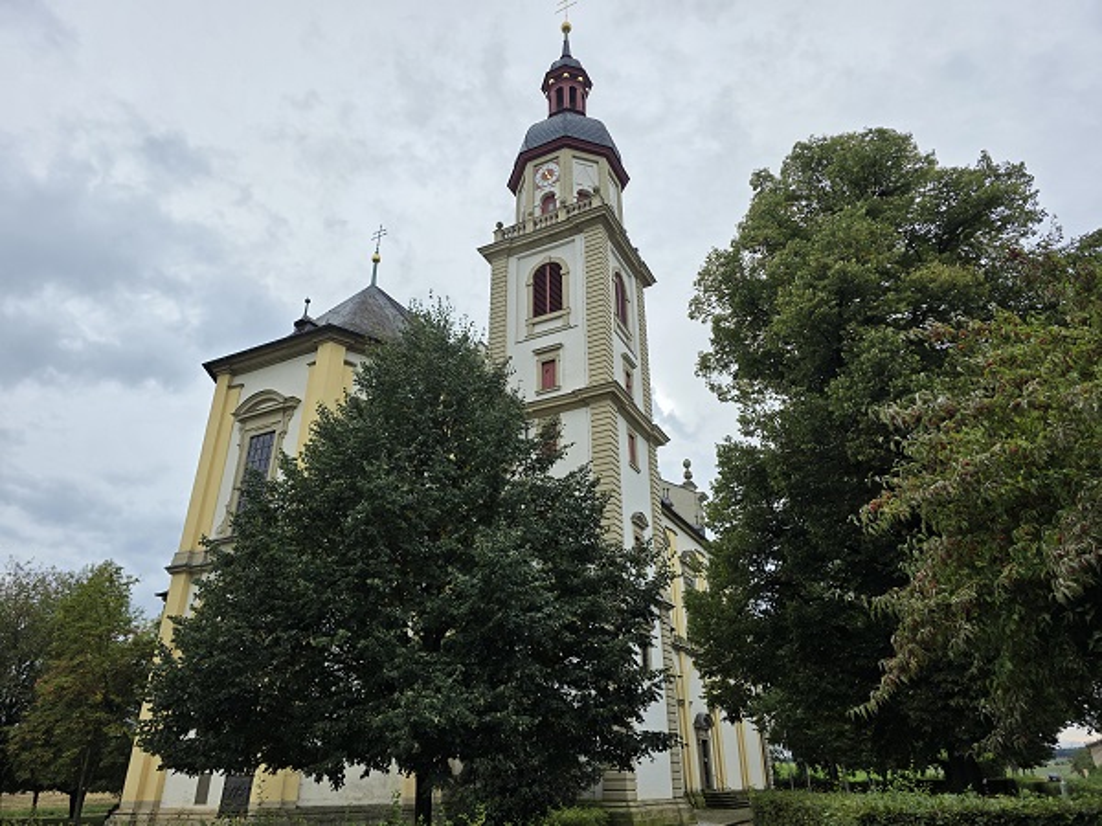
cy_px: 413
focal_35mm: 23
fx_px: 732
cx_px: 551
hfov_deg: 73.9
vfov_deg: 58.9
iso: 80
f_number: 1.7
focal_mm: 6.3
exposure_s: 1/3598
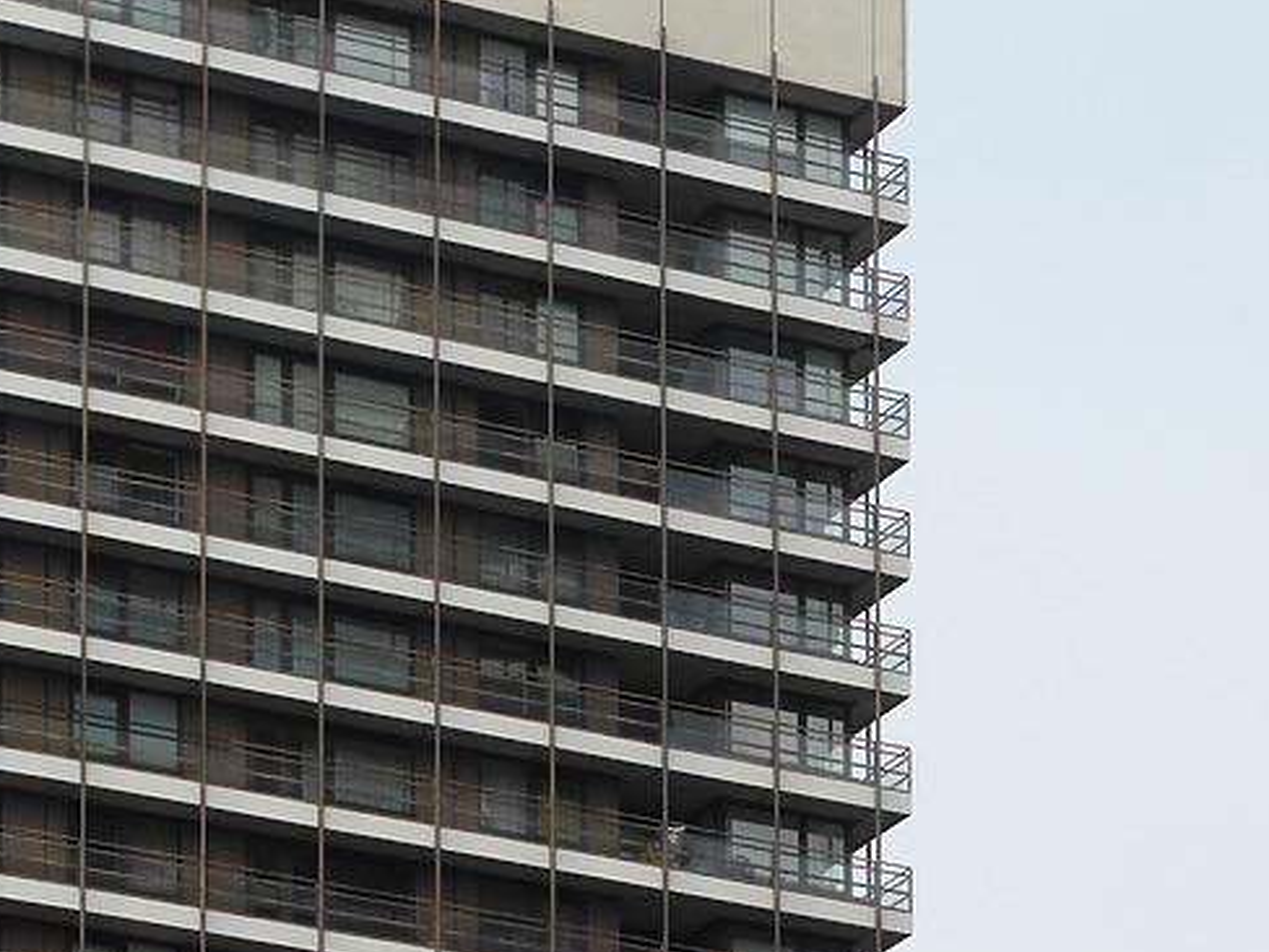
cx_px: 130
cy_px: 121
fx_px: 7039
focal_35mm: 192
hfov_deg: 10.3
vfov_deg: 7.7
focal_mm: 17.1
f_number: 5.3
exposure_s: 1/400
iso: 100
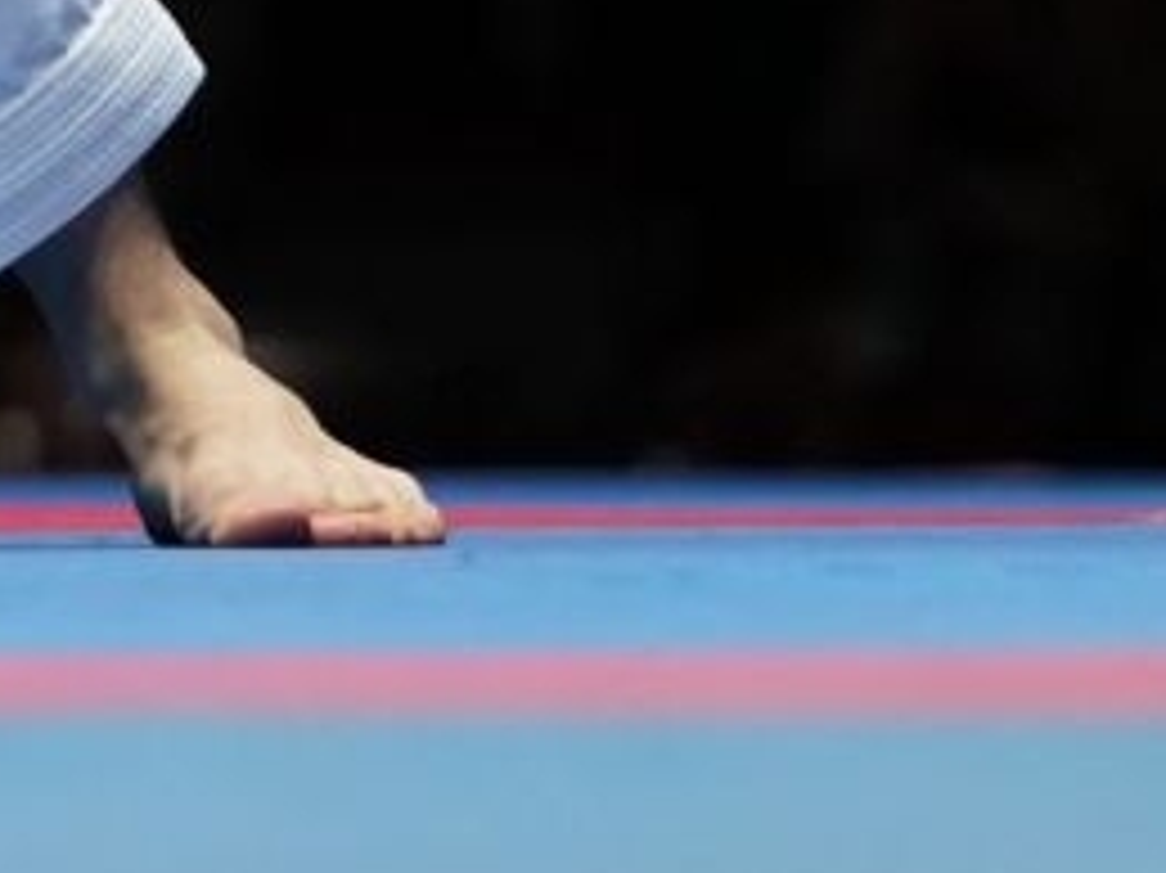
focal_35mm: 816
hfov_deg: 2.4
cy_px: -1364
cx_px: -707
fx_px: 27473
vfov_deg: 1.8
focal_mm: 122
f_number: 2.8
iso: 1600
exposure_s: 1/500
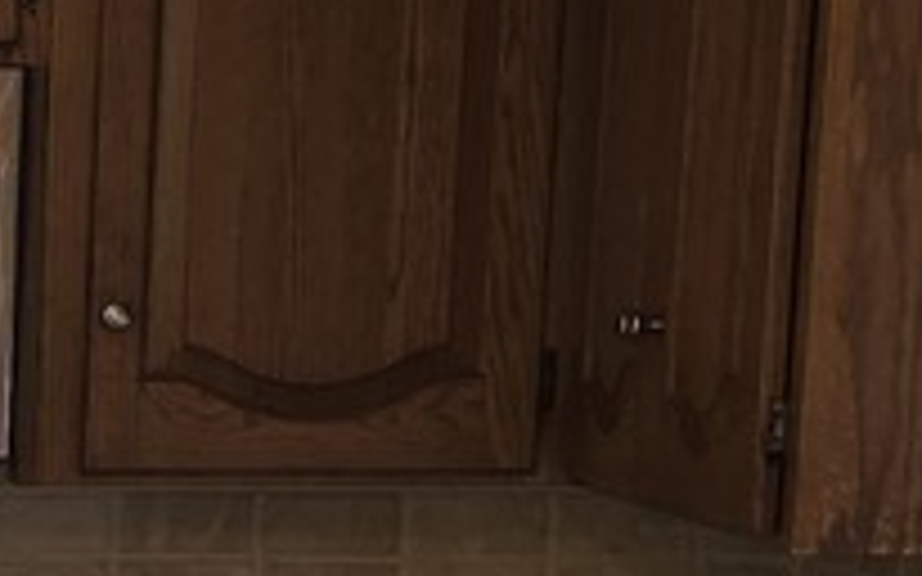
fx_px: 4296
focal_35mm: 171
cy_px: 891
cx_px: -1160
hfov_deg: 10.7
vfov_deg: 7.5
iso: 80
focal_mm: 6.3
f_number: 1.7
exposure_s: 1/60
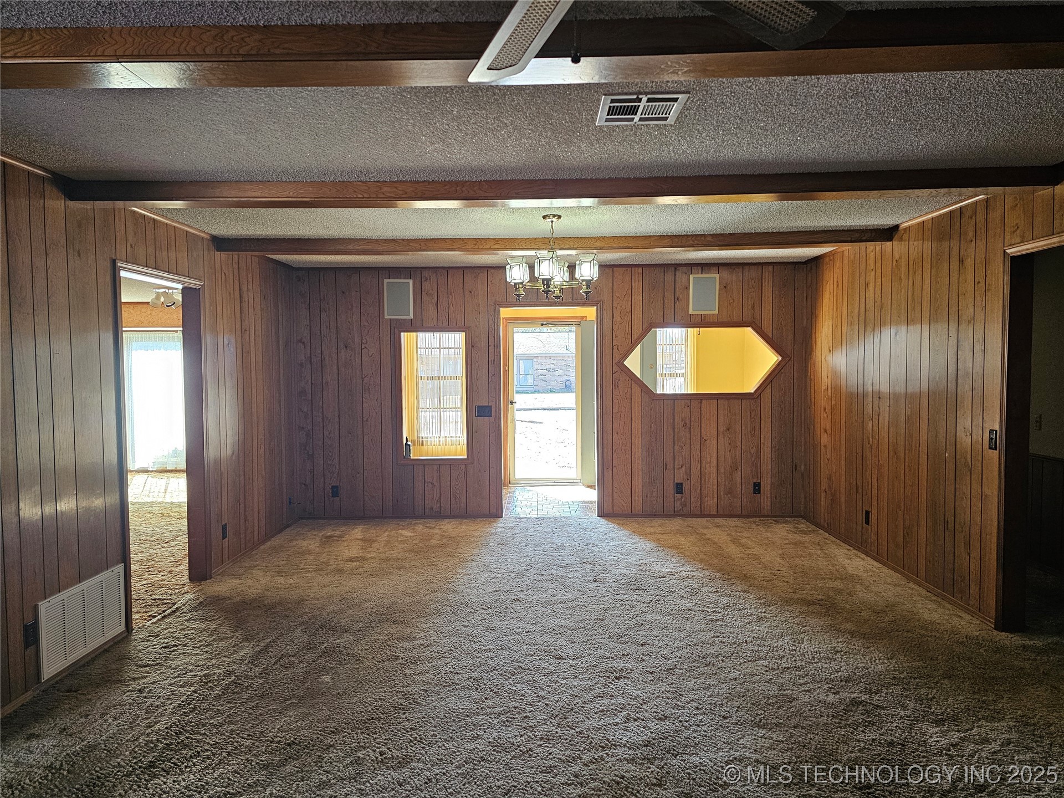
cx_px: 532
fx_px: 707
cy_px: 399
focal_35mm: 23
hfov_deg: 73.9
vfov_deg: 58.9
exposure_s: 1/120
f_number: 1.7
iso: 320
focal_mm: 6.3
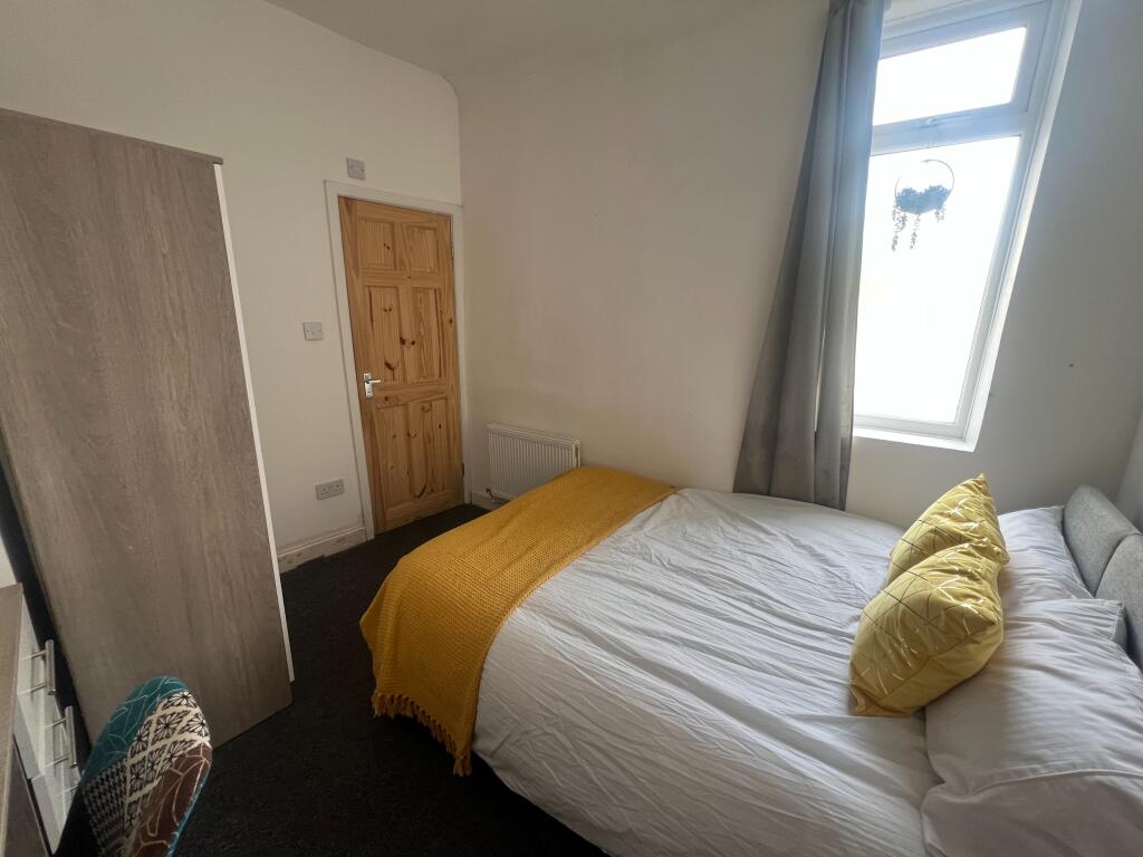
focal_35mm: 13
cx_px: 572
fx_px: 429
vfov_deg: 89.9
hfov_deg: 106.2
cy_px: 428
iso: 100
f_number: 1.8
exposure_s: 1/99
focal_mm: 1.57
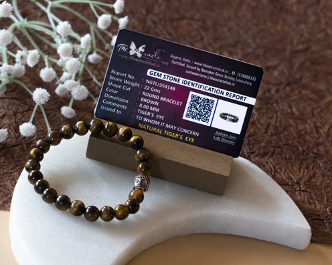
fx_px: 845
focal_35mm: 86
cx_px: 151
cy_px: 143
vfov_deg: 17.9
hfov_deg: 22.2
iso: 1600
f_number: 8
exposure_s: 1/100
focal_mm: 70
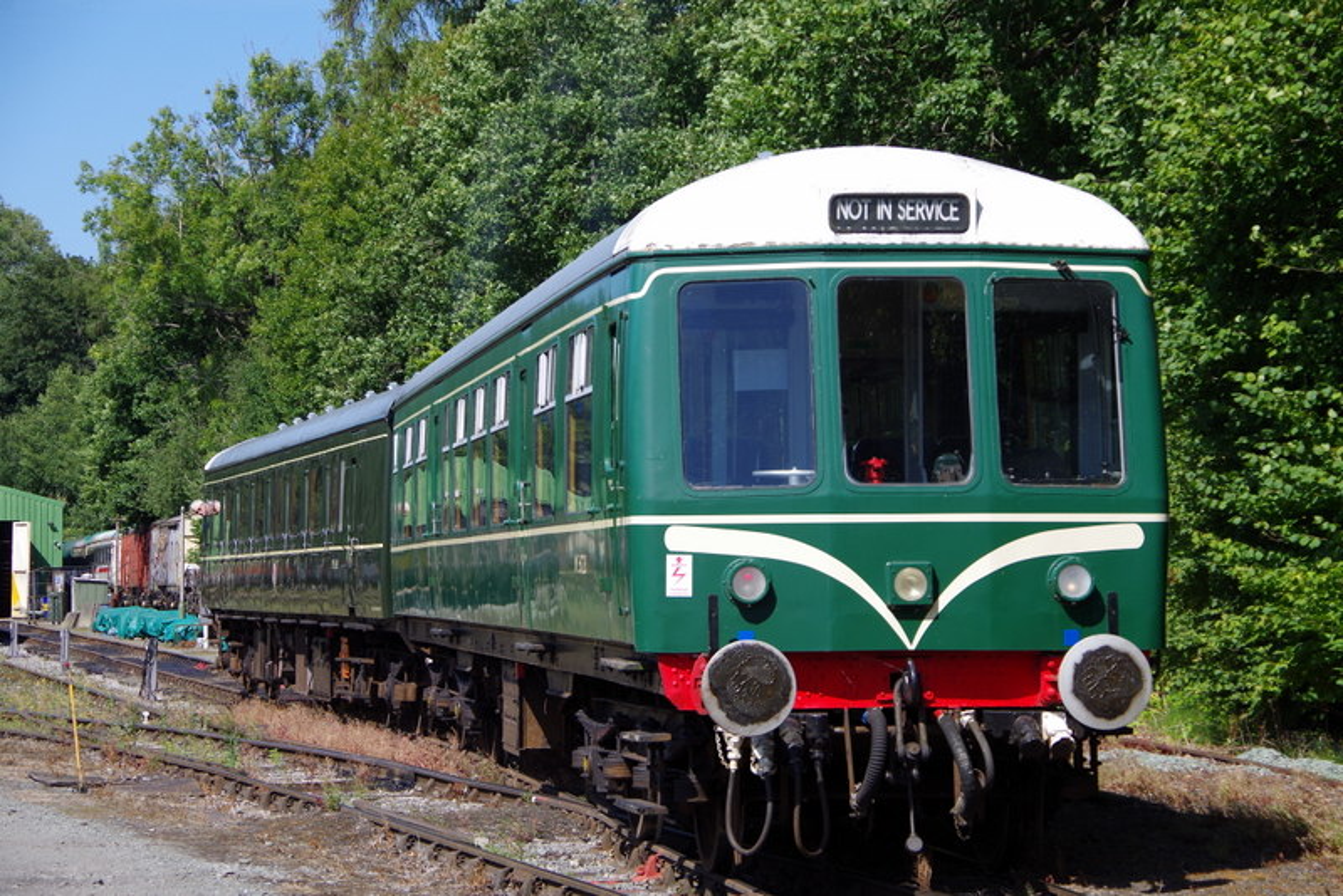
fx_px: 3806
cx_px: 672
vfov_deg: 13.4
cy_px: 448
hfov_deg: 20.0
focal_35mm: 102
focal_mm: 68
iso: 200
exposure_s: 1/400
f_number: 8
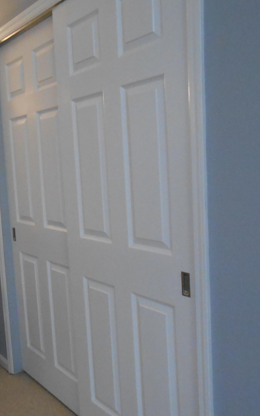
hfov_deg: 32.7
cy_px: 207
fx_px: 419
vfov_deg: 52.7
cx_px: 25
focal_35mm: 37
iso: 800
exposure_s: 1/60
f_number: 3.5
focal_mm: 4.6
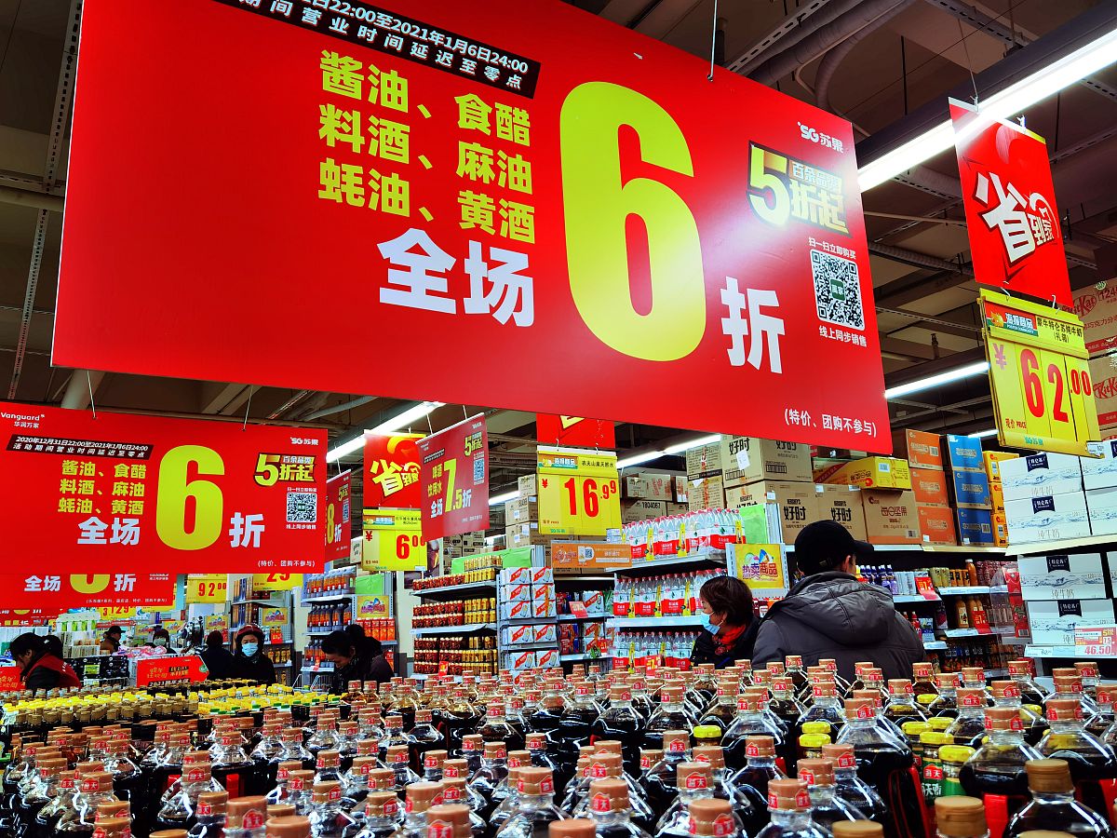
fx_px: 871
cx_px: 558
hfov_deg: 65.3
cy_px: 419
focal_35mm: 27
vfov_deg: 51.4
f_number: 1.9
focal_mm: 6.71
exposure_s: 1/100
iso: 100
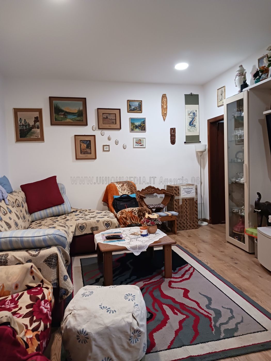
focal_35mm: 27
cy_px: 180
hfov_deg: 51.4
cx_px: 136
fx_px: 282
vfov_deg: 65.3
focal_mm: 4
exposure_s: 1/25
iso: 400
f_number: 1.8
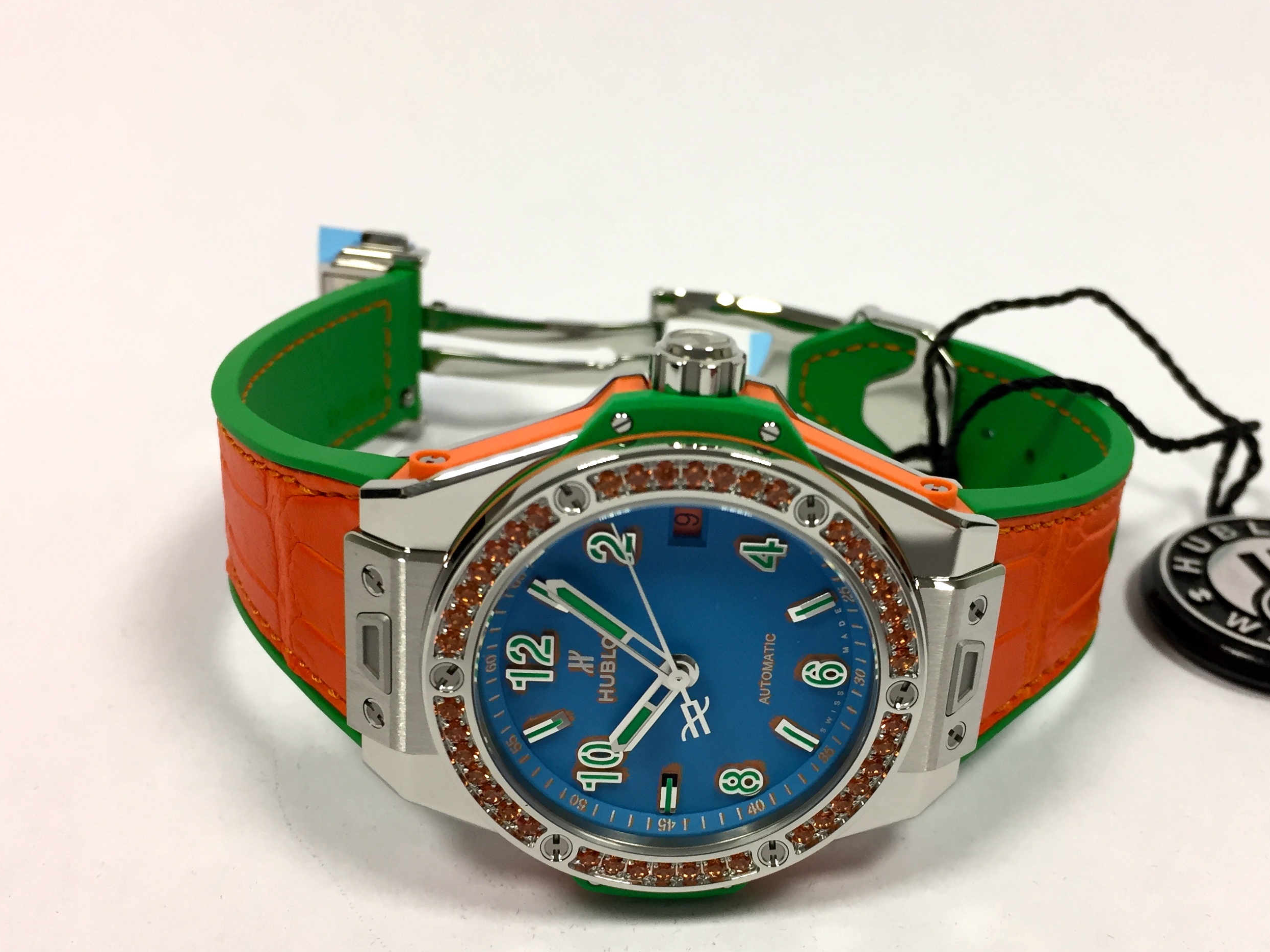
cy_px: 529
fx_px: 1394
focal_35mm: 38
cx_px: 763
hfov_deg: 48.7
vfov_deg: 37.7
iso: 32
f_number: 2.2
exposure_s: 1/33
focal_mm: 4.15
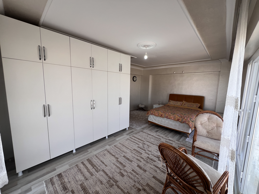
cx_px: 130
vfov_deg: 89.9
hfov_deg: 106.2
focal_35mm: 13
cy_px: 97
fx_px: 97
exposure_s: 1/102
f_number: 1.8
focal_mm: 1.57
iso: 32
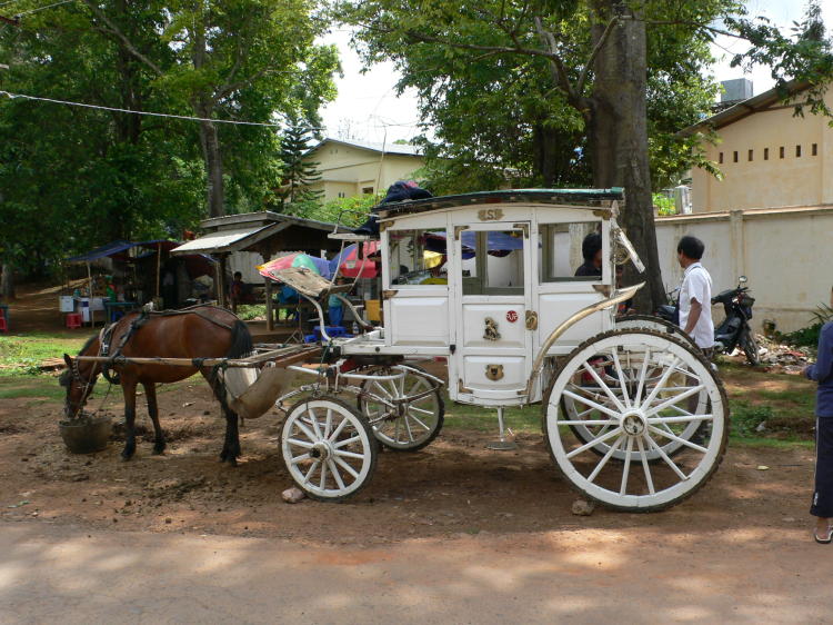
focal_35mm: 34
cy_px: 312
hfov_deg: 54.0
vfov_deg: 41.8
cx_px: 416
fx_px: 818
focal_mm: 6.3
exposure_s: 1/250
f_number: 4
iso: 80
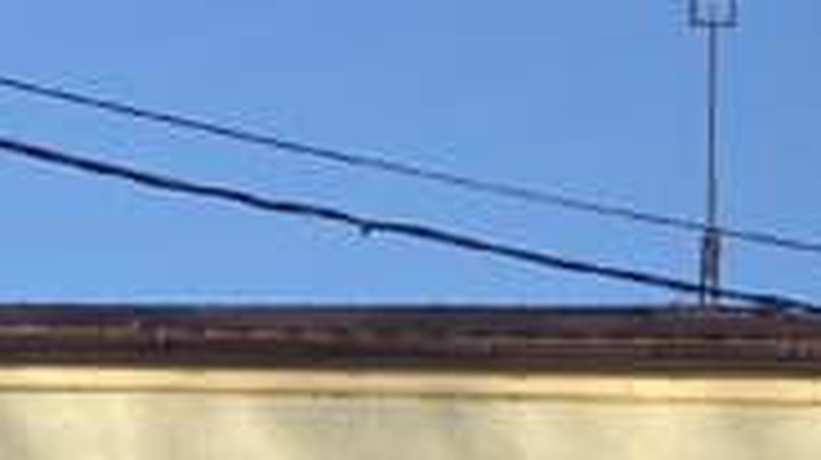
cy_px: 1186
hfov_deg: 9.3
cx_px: 308
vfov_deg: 5.1
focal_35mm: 231
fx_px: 5023
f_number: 2
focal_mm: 6
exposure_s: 1/959
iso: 20
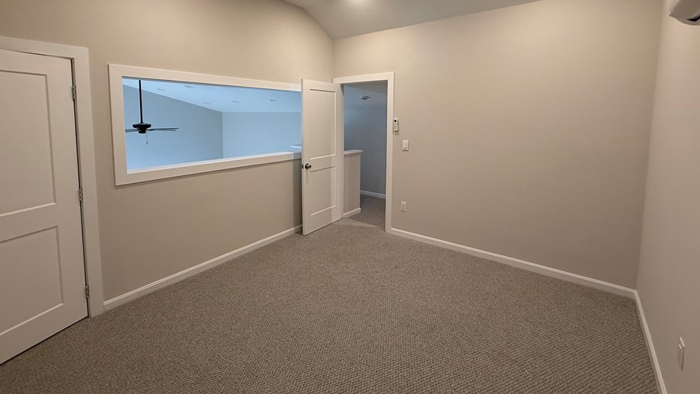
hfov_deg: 95.9
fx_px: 316
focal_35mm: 17
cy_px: 141
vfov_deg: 62.8
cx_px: 336
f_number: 2.2
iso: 320
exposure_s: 1/120
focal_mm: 2.22
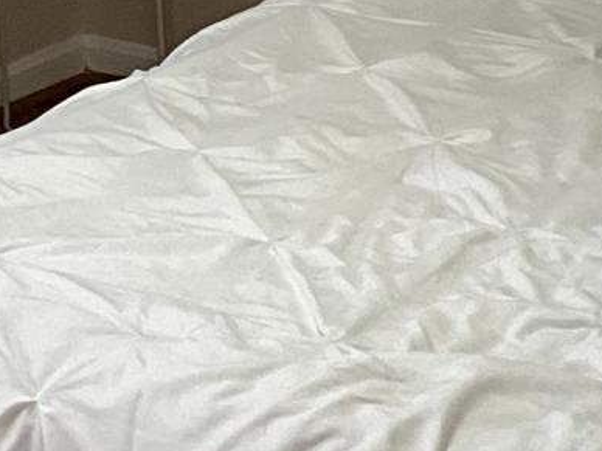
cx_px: -219
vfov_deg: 8.9
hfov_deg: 12.4
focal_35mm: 153
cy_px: -552
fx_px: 2661
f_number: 1.8
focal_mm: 3
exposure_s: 1/60
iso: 125
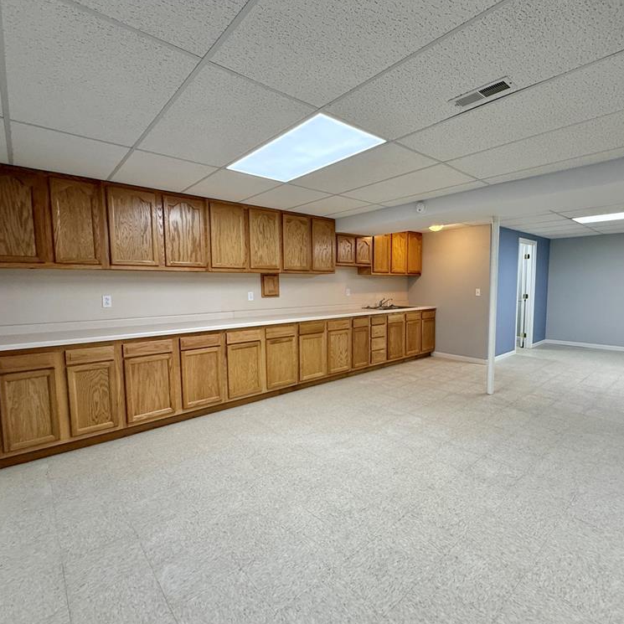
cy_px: 313
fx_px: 347
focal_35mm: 17
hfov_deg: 83.7
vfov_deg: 84.0
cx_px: 342
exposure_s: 1/120
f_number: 2.2
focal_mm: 2.22
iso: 250
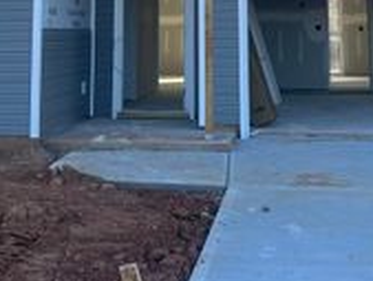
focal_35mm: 77
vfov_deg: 17.7
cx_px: 192
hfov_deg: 25.3
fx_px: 830
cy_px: -103
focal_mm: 5.1
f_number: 1.6
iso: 50
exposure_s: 1/787
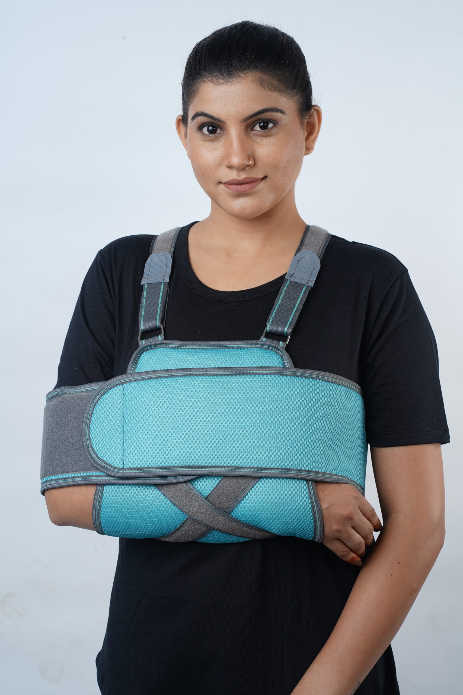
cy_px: 348
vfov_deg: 23.9
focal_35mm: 85
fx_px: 1639
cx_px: 232
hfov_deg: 16.1
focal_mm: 85
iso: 50
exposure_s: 1/160
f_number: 13
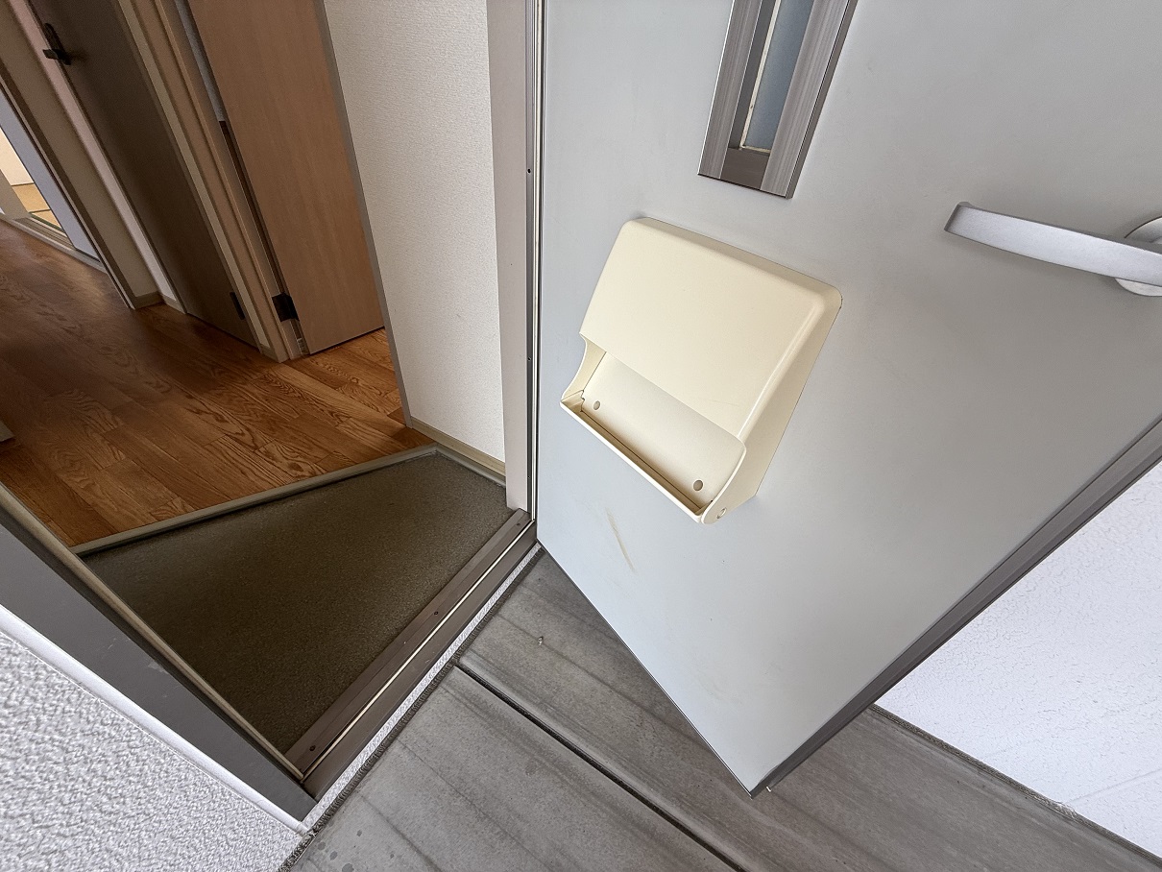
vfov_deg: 85.7
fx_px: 470
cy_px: 436
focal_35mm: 14
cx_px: 581
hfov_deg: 102.1
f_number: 2.2
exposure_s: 1/99
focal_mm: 2.22
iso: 50
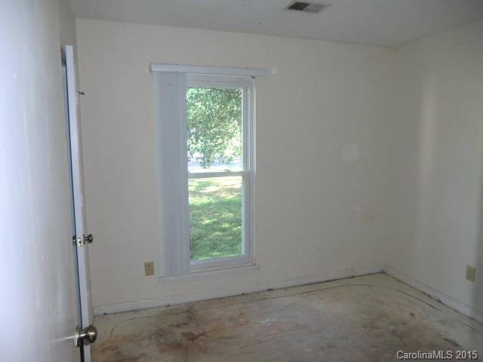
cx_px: 242
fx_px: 335
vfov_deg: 56.8
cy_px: 181
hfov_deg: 71.6
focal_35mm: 24
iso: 400
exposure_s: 1/60
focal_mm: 4.3
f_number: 3.2
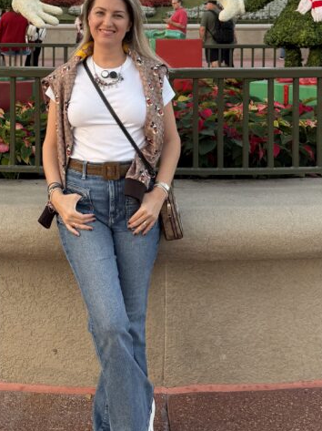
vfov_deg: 35.0
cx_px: 110
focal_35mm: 52
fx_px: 646
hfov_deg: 27.8
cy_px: 56
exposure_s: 1/399
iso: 80
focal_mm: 6.76
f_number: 1.78
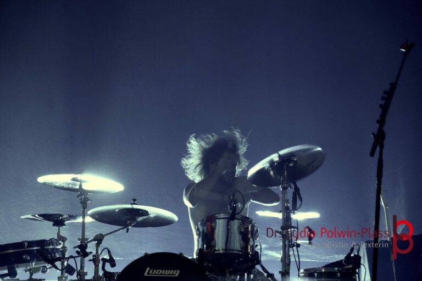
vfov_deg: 10.9
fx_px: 1477
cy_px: 140
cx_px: 211
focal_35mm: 126
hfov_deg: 16.3
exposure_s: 1/60
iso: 6400
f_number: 5
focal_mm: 84
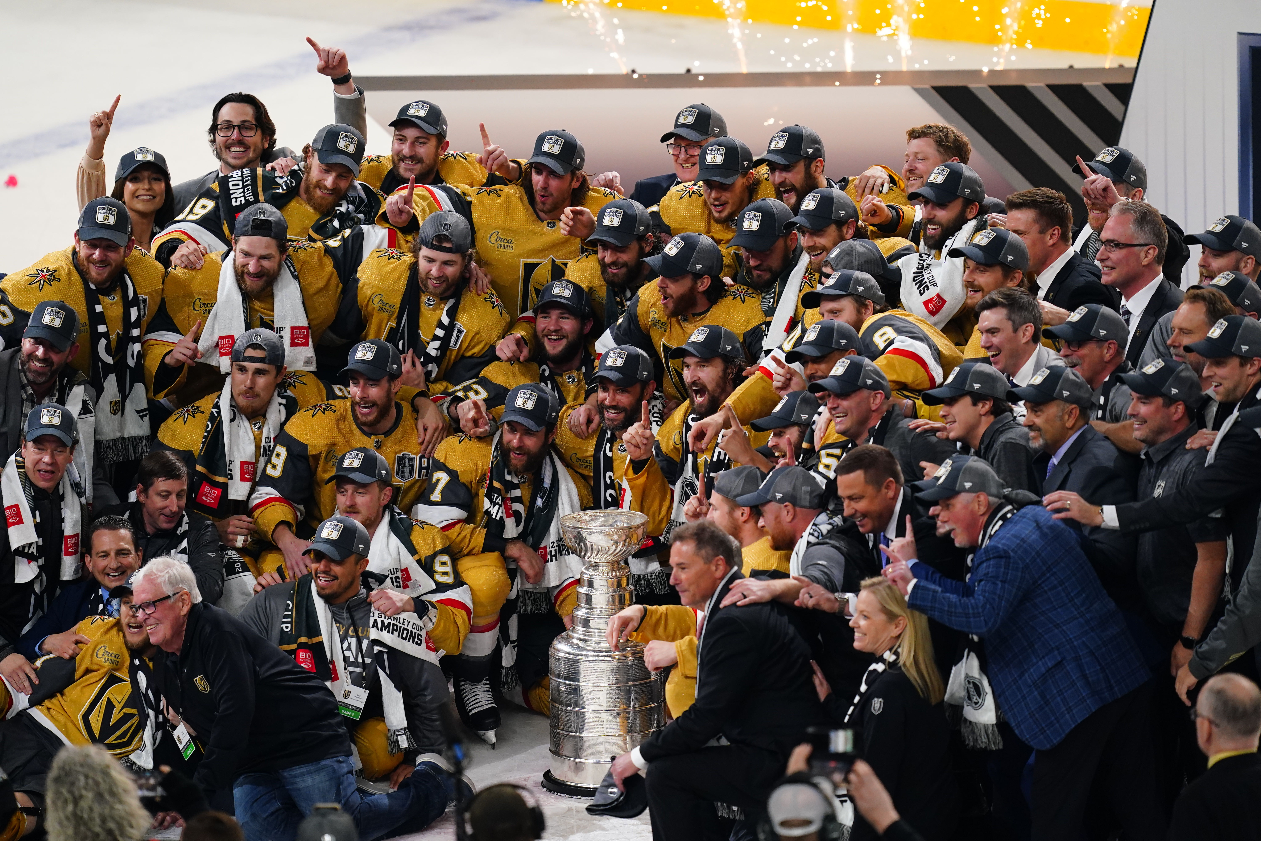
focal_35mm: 400
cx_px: 630
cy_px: 420
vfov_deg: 3.4
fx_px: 14010
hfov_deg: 5.2
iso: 2500
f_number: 3.5
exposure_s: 1/2000
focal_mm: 400
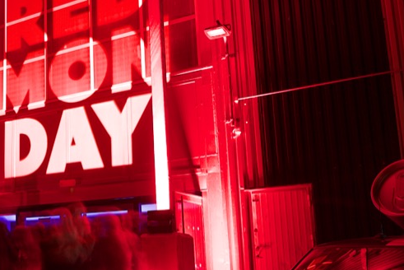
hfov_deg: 41.3
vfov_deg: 30.3
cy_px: 183
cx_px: 49
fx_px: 494
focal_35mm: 44
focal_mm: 12
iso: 100
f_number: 4
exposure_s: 5
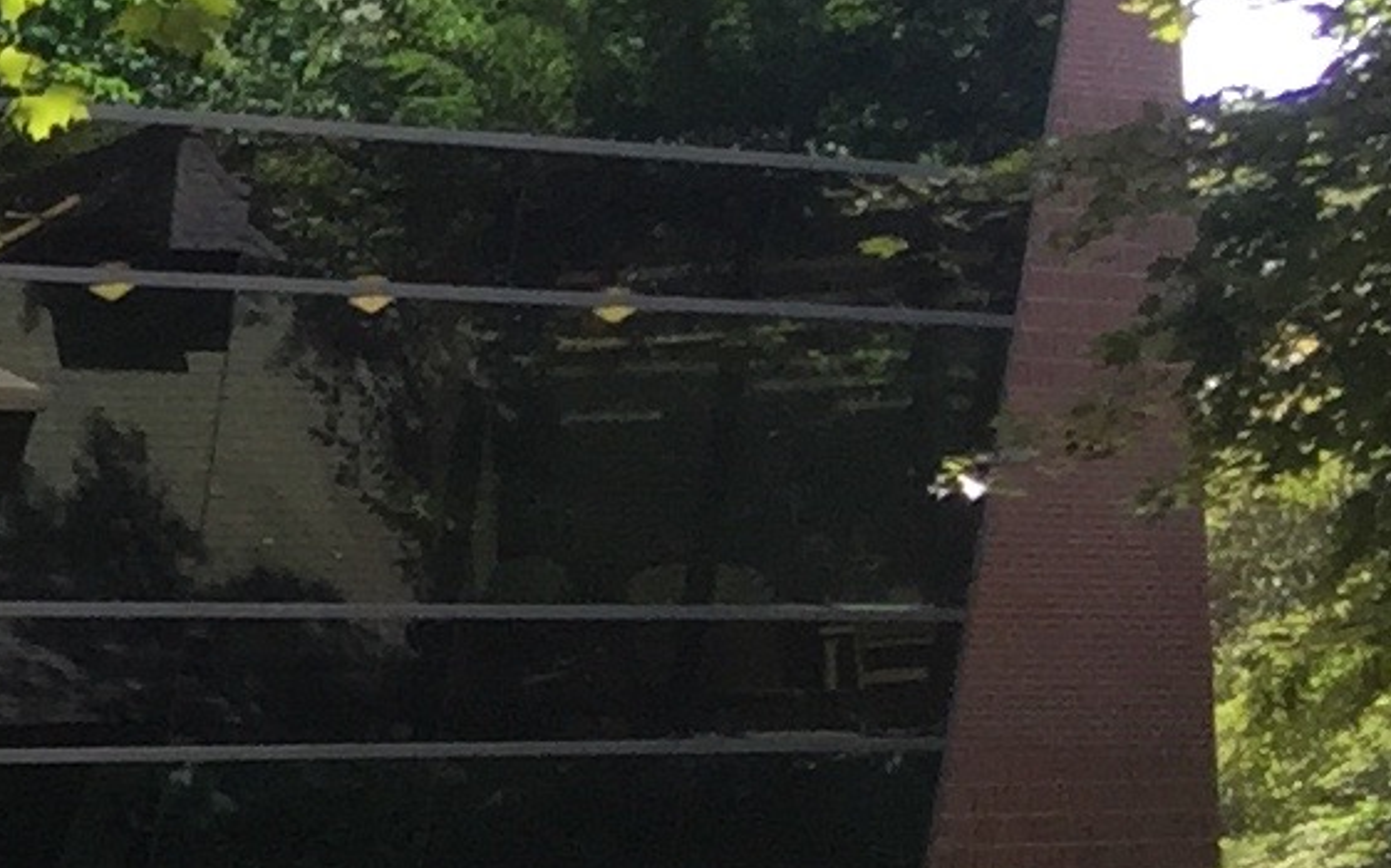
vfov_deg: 7.3
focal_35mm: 179
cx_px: -2413
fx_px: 6782
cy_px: 719
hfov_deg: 9.7
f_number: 2.2
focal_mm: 4.15
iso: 32
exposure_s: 1/275
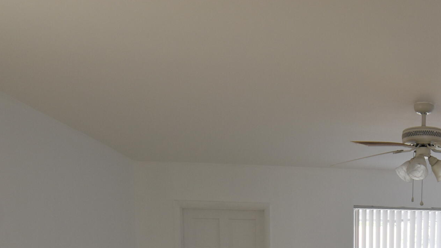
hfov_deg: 42.1
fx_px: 526
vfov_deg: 23.3
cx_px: 390
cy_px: 327
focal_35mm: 45
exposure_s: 1/100
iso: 400
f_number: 5
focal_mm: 12
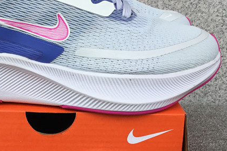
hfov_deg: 29.2
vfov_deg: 20.0
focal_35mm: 68
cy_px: 69
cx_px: 55
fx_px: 428
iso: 25
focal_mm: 3.3
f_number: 2.4
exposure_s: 1/159
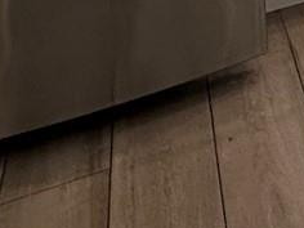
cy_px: -424
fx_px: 834
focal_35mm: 95
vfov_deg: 11.1
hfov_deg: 16.7
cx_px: 567
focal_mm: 2.22
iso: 64
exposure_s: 1/120
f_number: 2.2
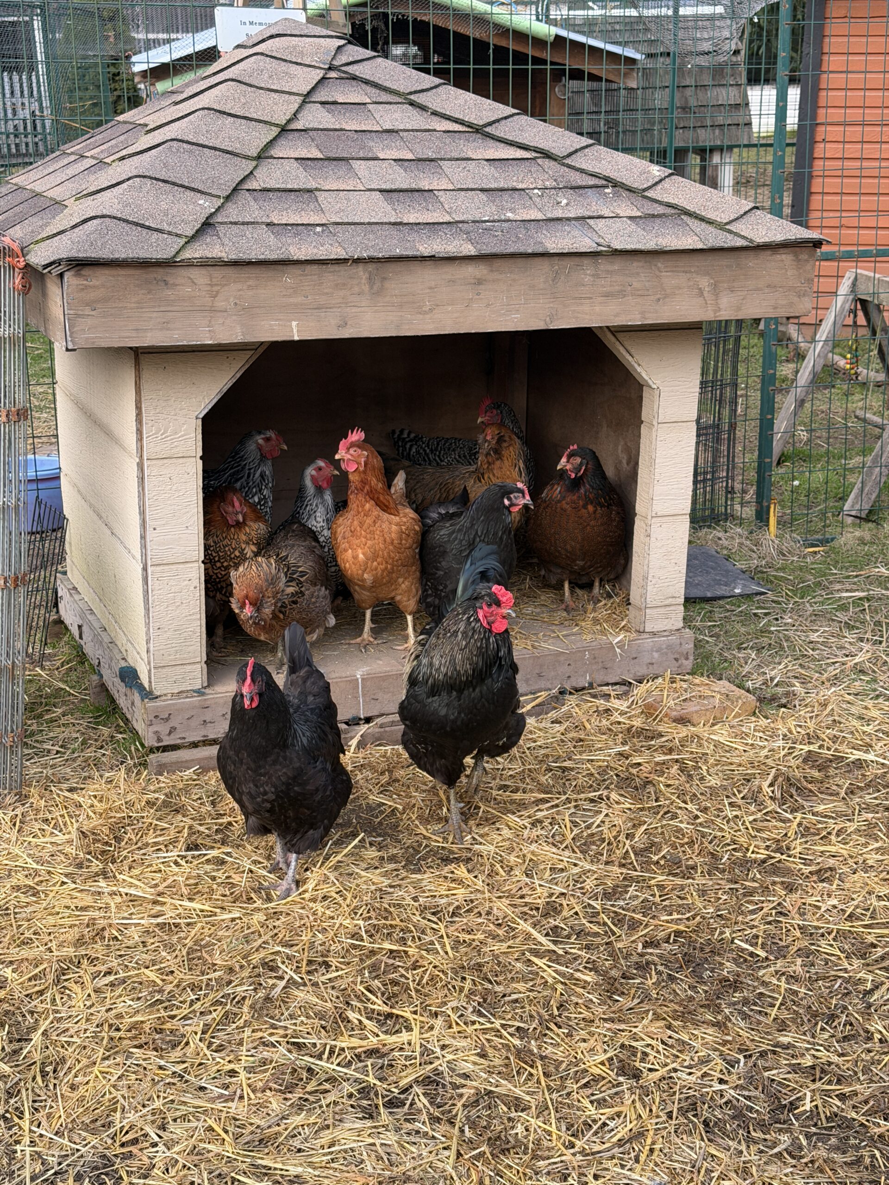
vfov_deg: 39.7
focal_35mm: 48
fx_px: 1644
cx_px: 444
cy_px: 592
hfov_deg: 30.3
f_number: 1.78
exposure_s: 1/157
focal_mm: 6.76
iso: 64
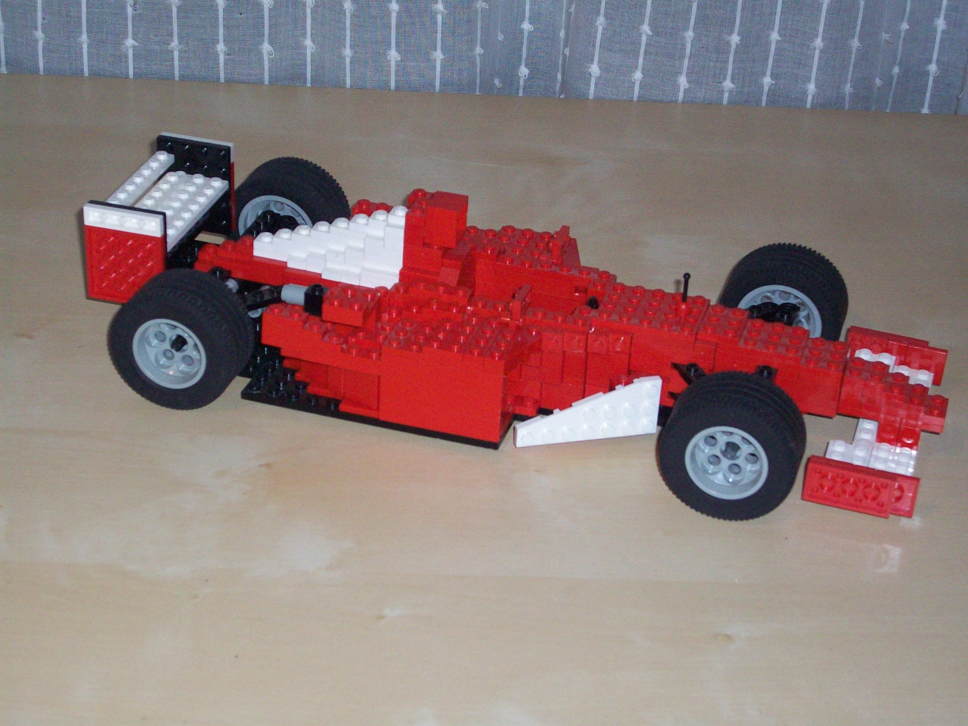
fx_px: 2153
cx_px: 484
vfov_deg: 19.1
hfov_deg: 25.3
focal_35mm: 77
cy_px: 363
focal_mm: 12.8
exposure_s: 1/102
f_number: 4.2
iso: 200
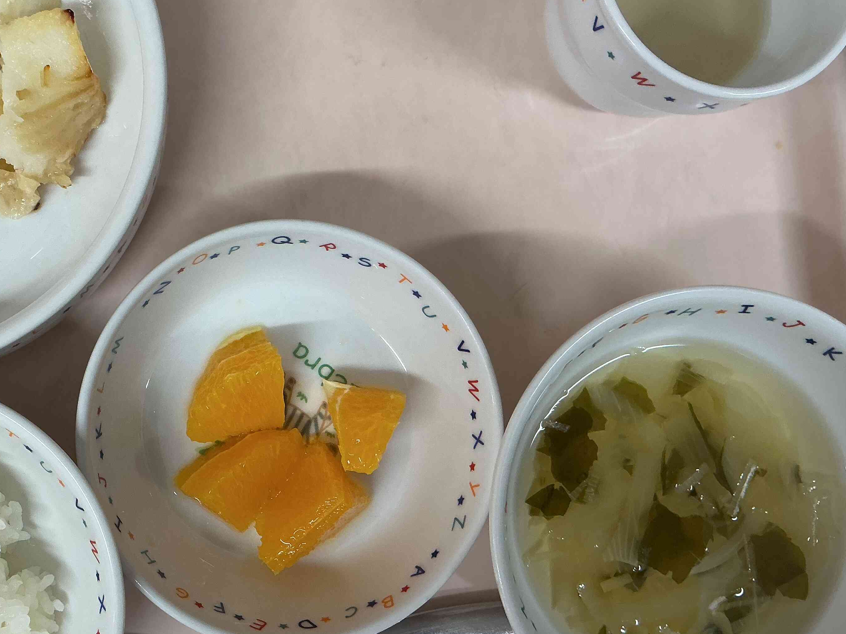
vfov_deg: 33.6
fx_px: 1051
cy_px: 331
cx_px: 240
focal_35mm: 43
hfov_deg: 42.8
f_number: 1.8
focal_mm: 3
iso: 64
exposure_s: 1/120
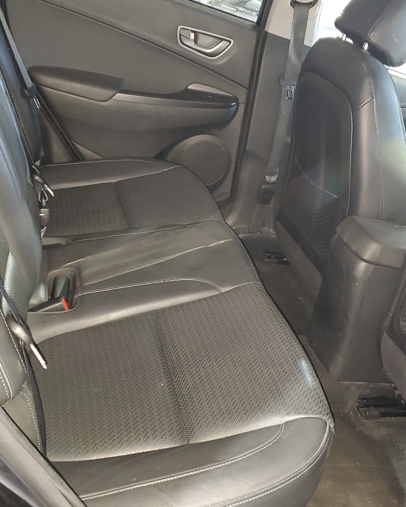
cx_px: 258
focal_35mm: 41
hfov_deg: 36.2
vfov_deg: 44.8
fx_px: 616
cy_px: 235
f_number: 1.5
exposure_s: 1/10
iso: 187
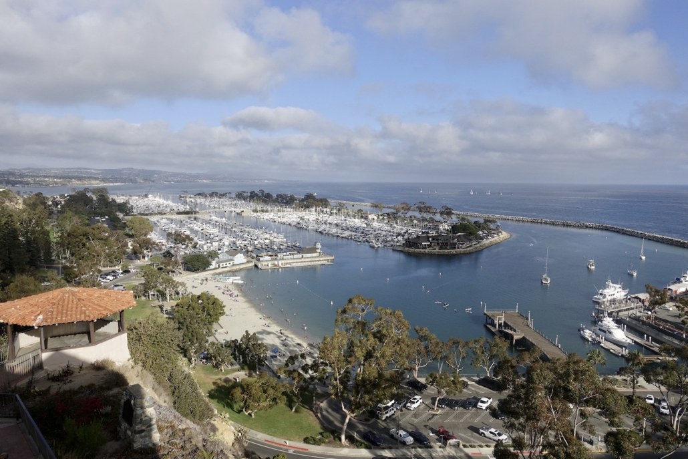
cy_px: 230
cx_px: 344
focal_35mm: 24
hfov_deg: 73.7
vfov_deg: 53.1
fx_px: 459
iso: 125
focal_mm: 8.8
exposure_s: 1/640
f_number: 5.6
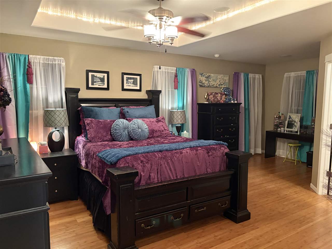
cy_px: 124
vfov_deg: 53.0
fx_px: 249
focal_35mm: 26
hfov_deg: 67.3
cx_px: 166
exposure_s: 1/30
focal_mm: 5.96
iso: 500
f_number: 1.6
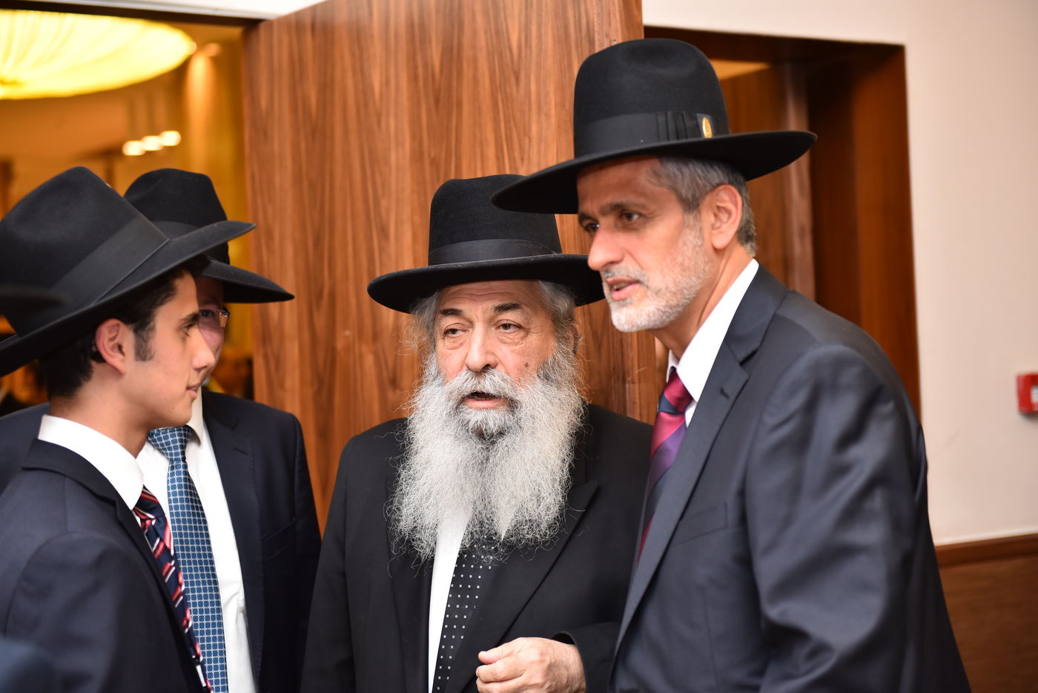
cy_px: 346
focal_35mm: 70
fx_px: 2019
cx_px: 519
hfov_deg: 28.8
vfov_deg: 19.5
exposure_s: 1/100
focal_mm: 70
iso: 800
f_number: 2.8
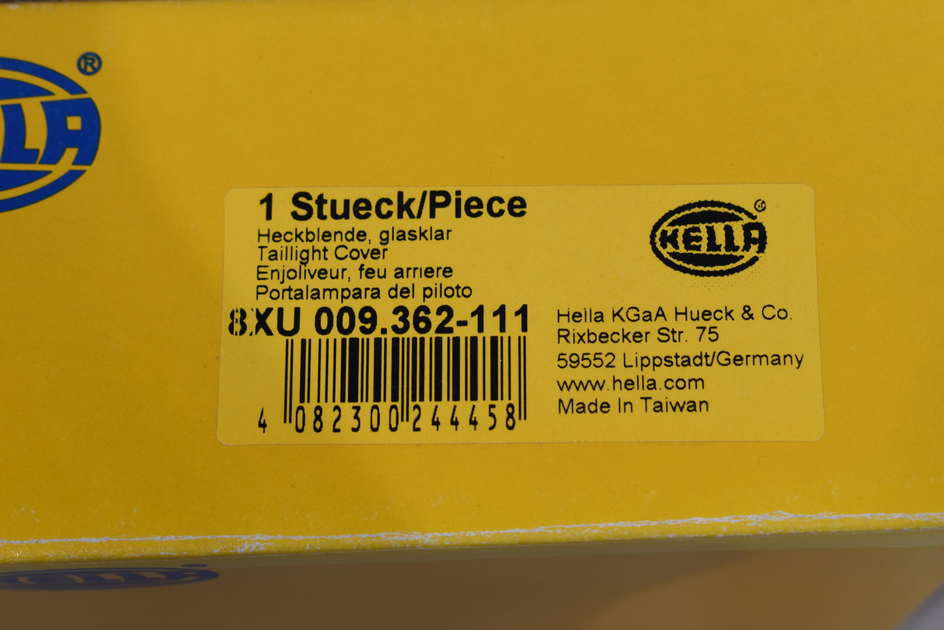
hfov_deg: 24.6
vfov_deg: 16.6
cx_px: 472
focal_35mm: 82
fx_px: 2163
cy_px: 315
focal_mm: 55
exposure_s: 1/60
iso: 360
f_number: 8
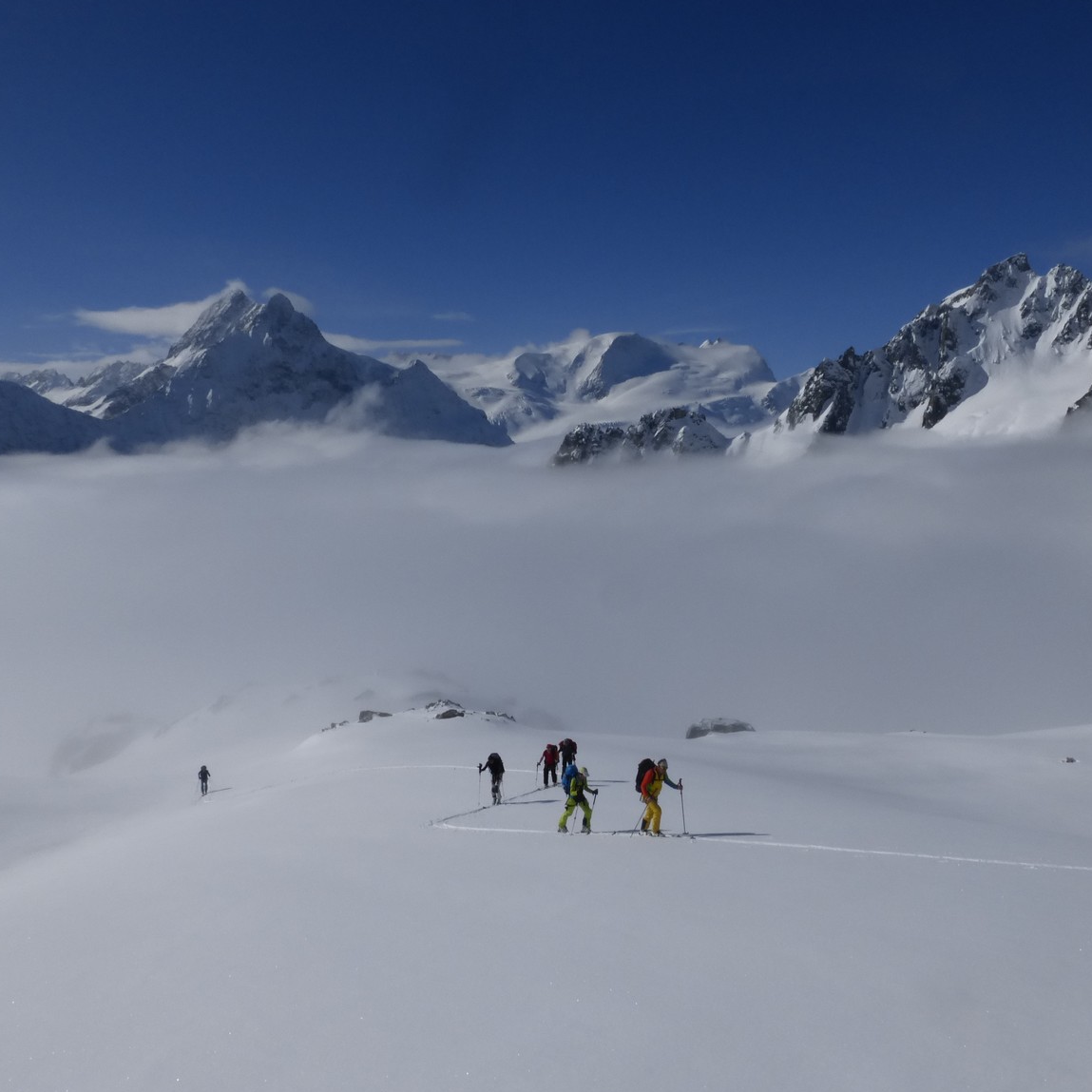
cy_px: 548
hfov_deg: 54.0
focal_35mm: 30
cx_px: 536
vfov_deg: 54.0
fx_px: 1071
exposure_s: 1/2000
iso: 100
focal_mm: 4.3
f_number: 6.3
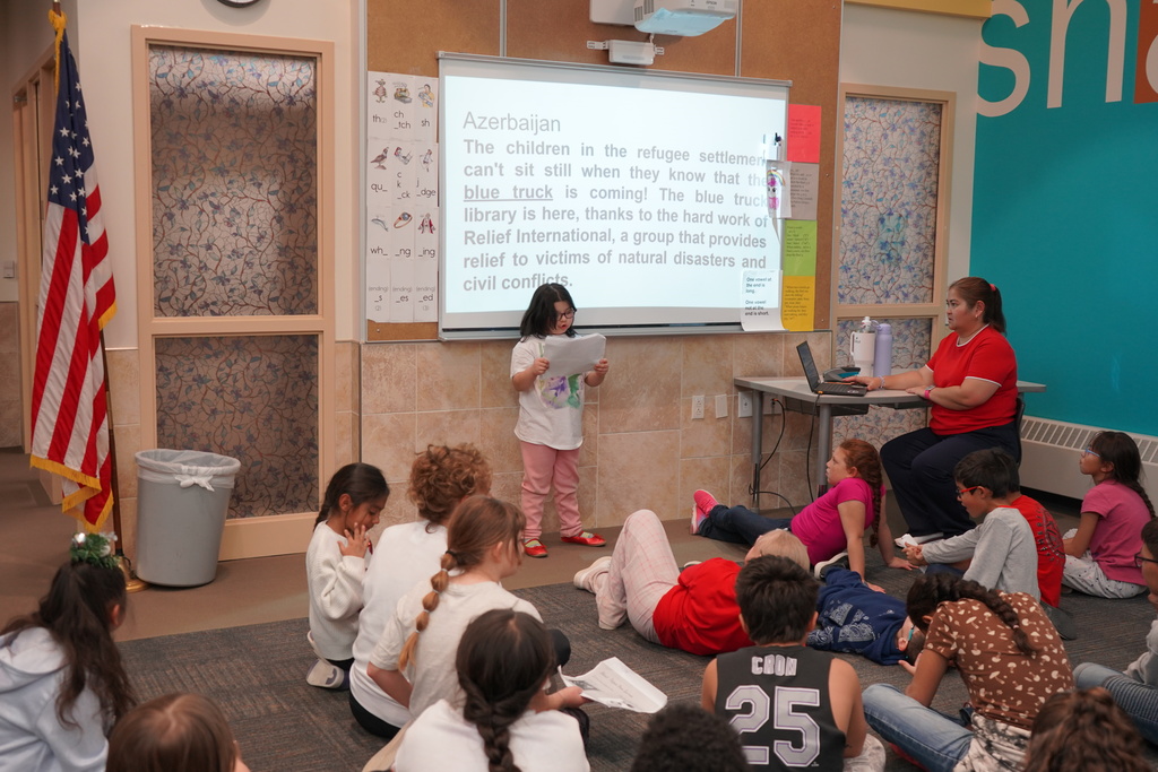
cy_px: 386
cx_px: 579
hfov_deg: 50.7
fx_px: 1222
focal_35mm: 38
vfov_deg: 35.1
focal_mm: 38
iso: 1250
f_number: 4
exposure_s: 1/160
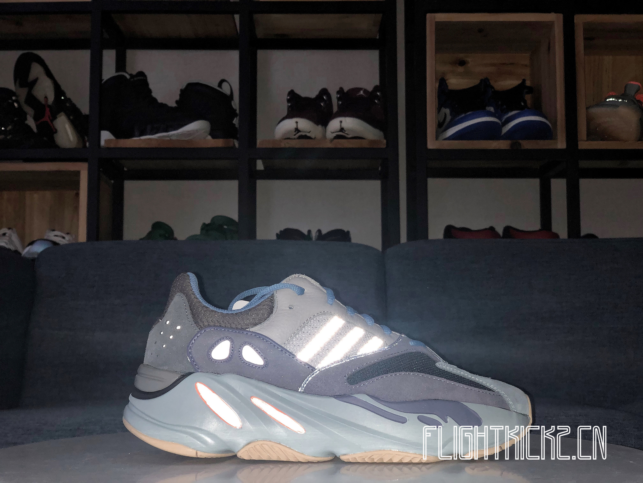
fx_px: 966
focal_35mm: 52
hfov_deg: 36.8
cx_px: 322
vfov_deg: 28.0
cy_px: 242
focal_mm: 6
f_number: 2.4
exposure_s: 1/30
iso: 50
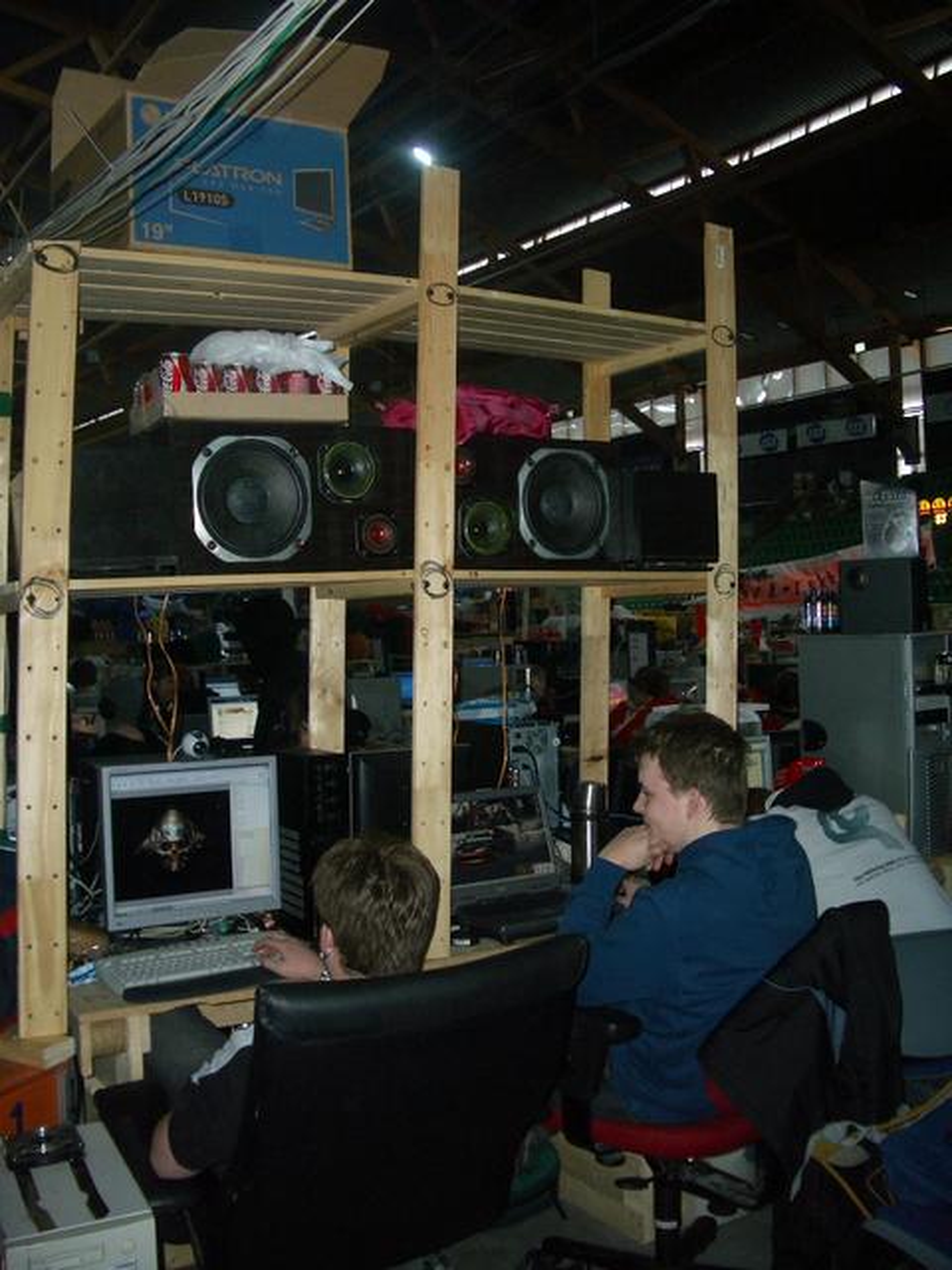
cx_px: 476
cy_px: 635
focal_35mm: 35
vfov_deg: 52.6
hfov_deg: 40.7
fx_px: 1283
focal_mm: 5.8
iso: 100
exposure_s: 1/60
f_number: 2.6
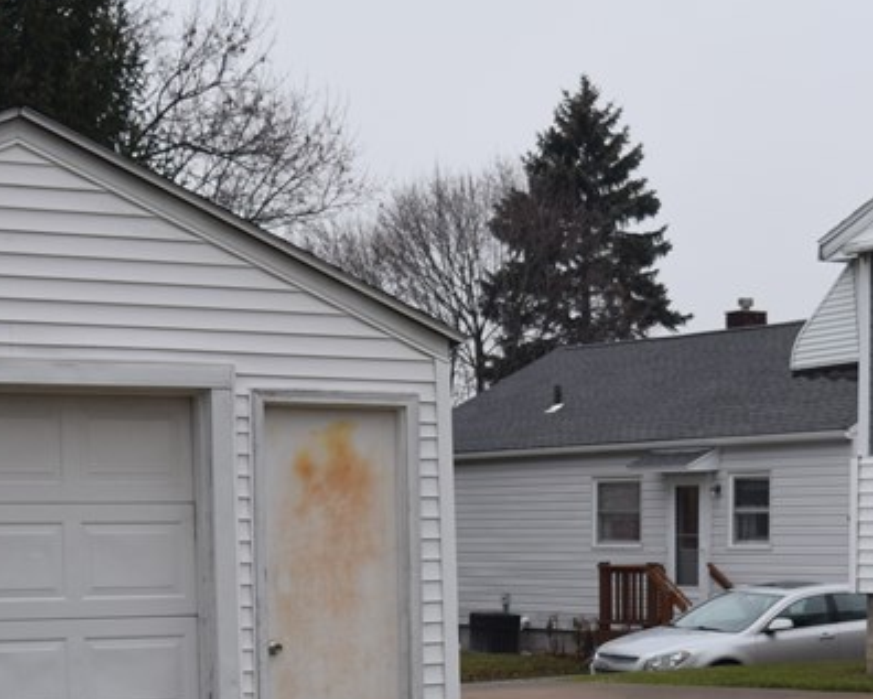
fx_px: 2197
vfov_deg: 17.7
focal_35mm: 85
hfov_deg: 22.5
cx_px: 500
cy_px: 692
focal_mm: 22
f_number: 4.5
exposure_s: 1/80
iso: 400
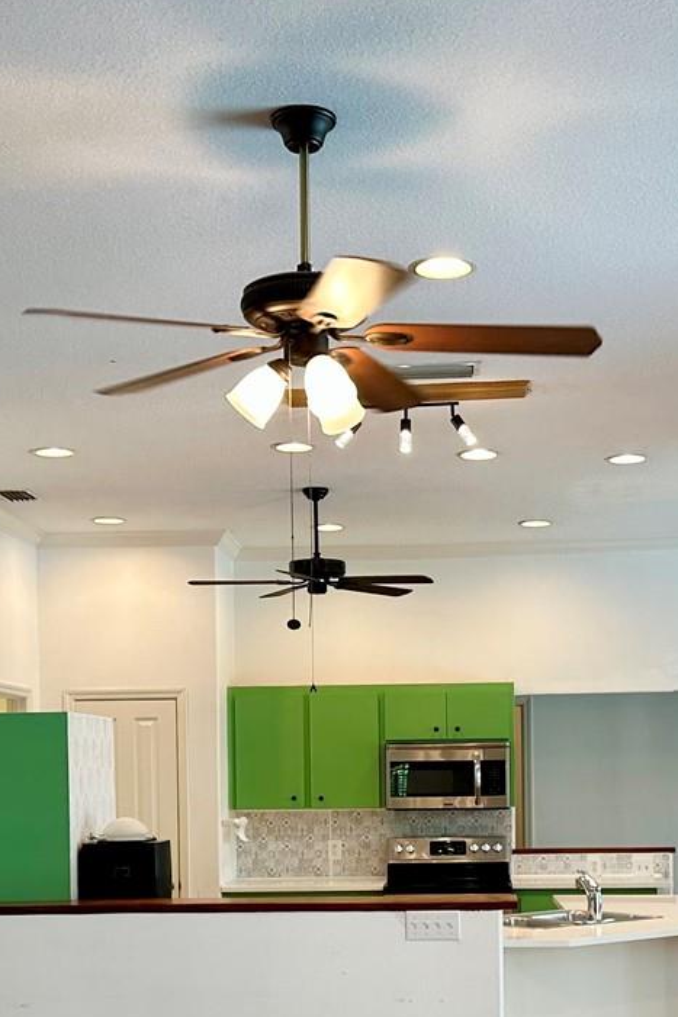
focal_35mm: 57
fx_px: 1611
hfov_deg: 23.8
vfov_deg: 34.2
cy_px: 782
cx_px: 348
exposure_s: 1/120
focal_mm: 6.86
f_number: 1.78
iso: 160
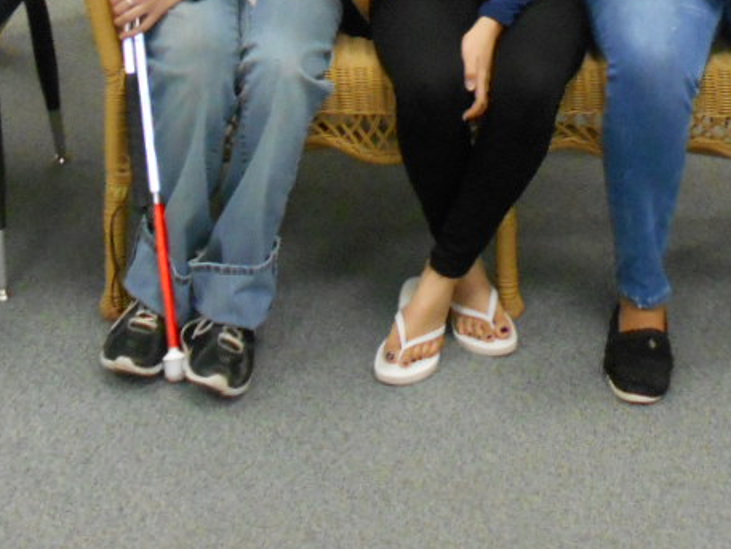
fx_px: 1922
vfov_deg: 15.0
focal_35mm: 91
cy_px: -280
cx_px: 552
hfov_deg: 21.3
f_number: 3.2
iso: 360
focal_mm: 4.6
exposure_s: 1/30
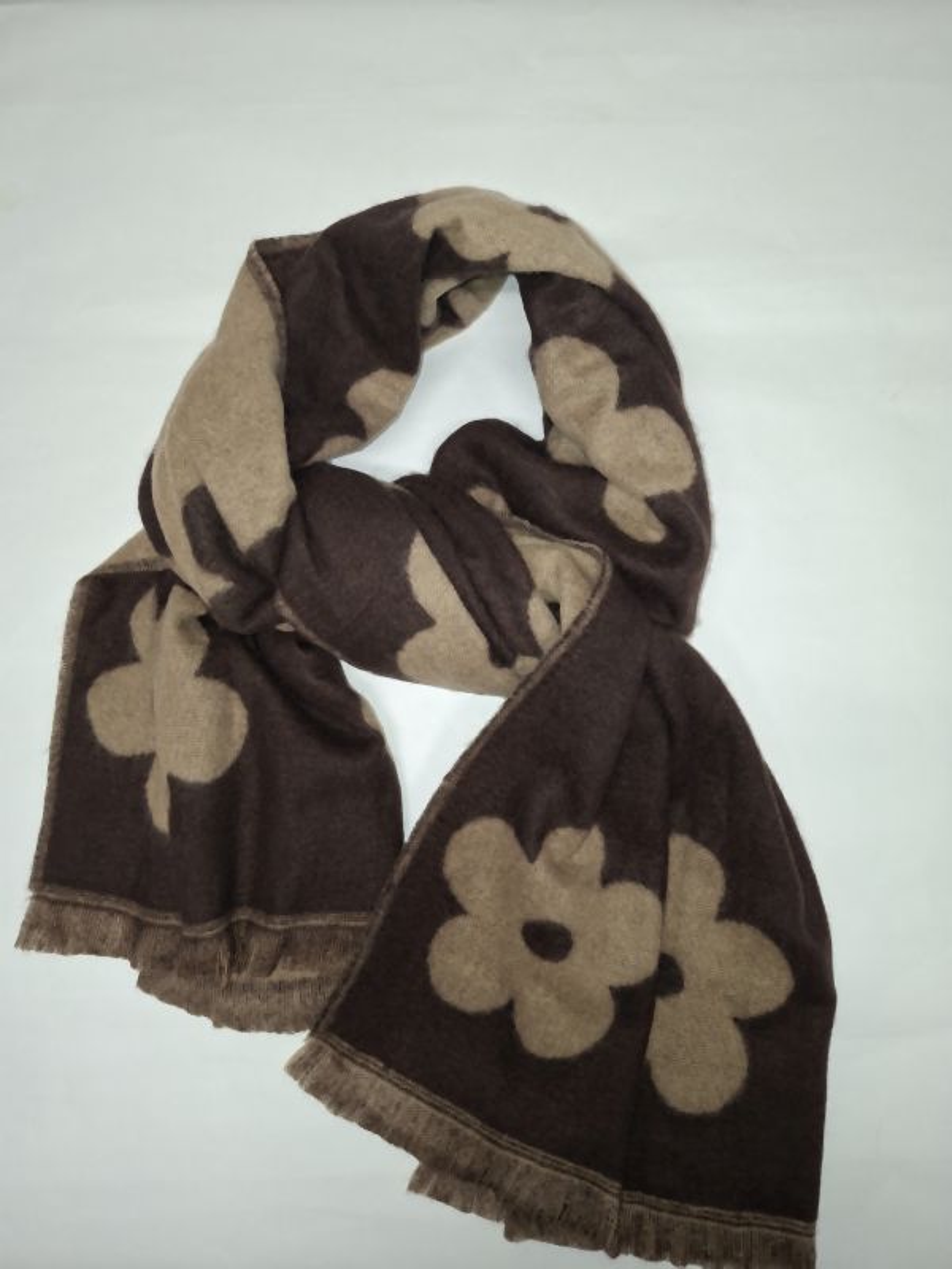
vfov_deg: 73.9
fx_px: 843
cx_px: 476
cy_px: 634
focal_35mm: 23
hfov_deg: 58.9
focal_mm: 5.54
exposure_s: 1/100
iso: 200
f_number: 1.8
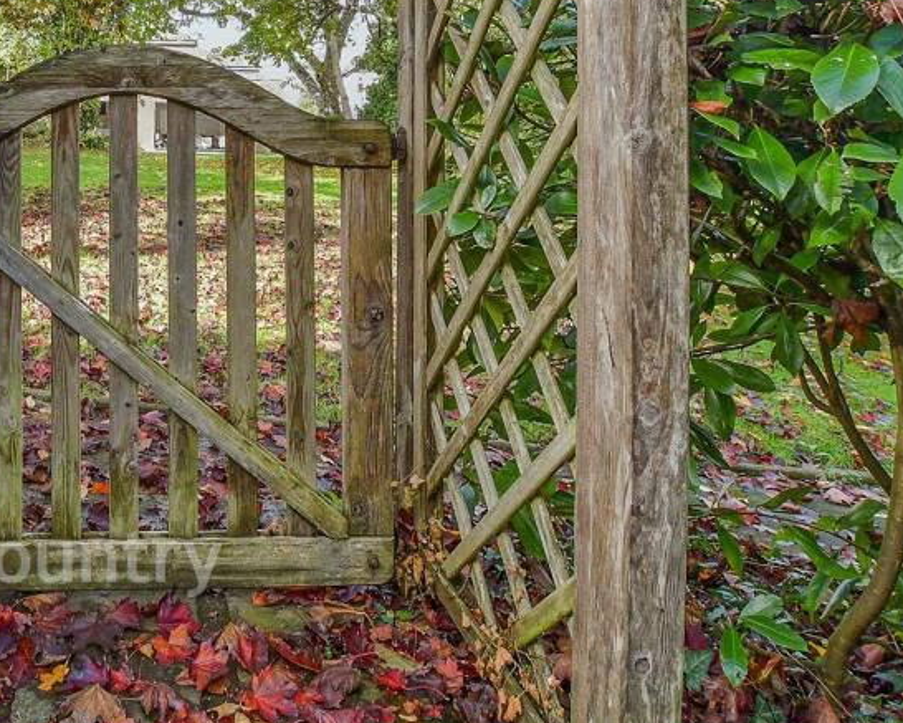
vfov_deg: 33.4
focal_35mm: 44
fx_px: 1176
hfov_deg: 40.1
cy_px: 170
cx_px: 167
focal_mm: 17
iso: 160
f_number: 8
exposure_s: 1/20
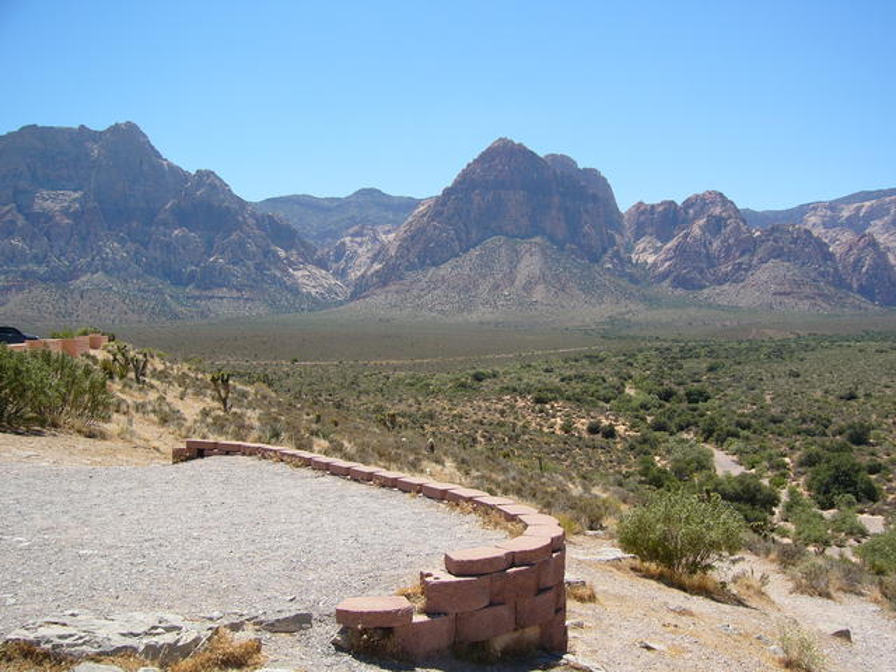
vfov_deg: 40.7
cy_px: 336
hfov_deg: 52.6
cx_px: 448
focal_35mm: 35
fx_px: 906
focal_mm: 5.8
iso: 50
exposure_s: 1/125
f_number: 8
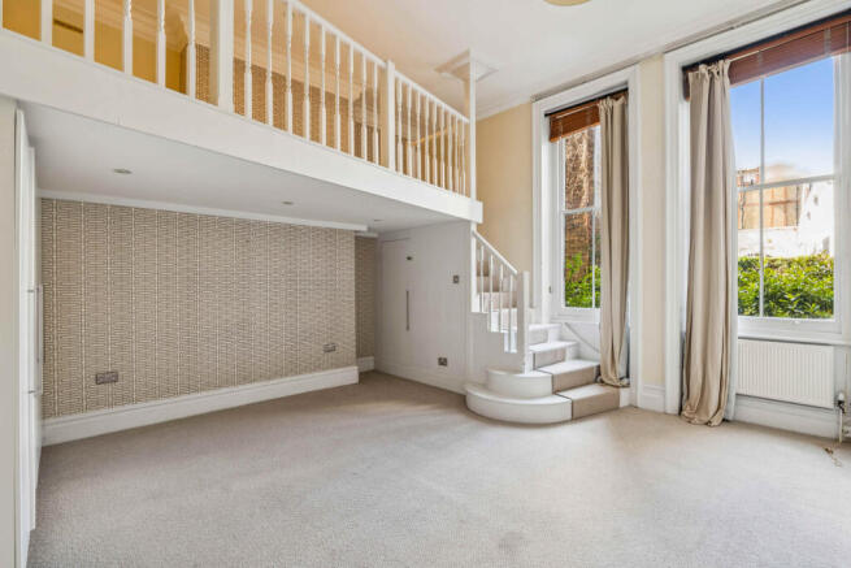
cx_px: 426
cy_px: 284
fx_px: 378
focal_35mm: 16
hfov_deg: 96.7
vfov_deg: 73.8
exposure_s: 1/10
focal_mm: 16
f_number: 11
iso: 400
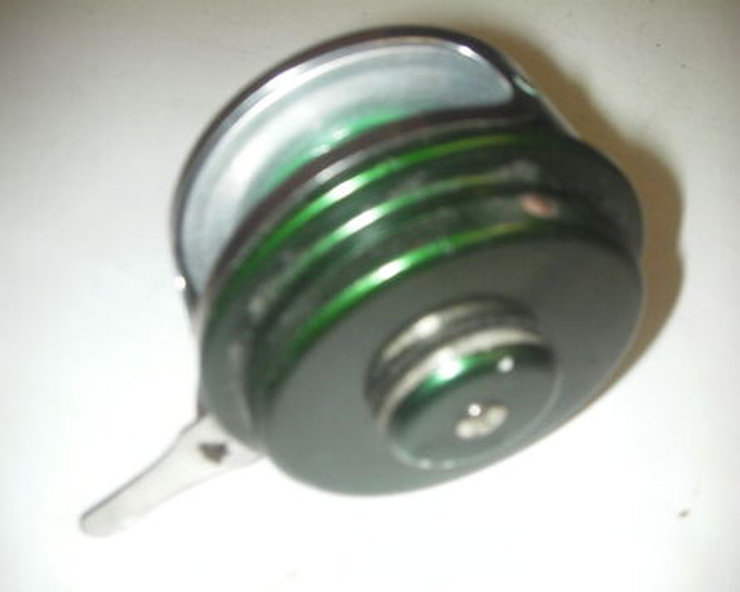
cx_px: 372
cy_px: 294
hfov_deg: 45.8
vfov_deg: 37.3
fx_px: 876
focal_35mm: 40
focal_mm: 6.3
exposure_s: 1/30
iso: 200
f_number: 3.5
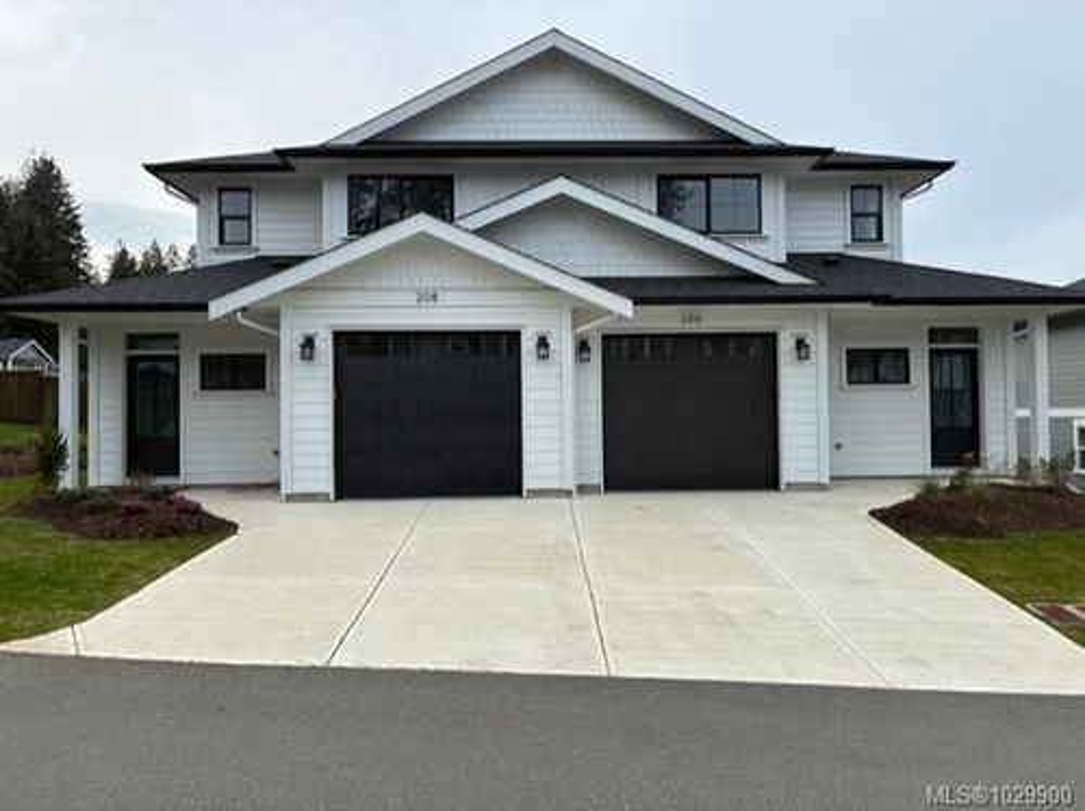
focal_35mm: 26
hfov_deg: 67.4
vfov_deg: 53.0
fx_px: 814
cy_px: 406
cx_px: 542
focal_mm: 4.2
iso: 20
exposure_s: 1/853
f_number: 1.64
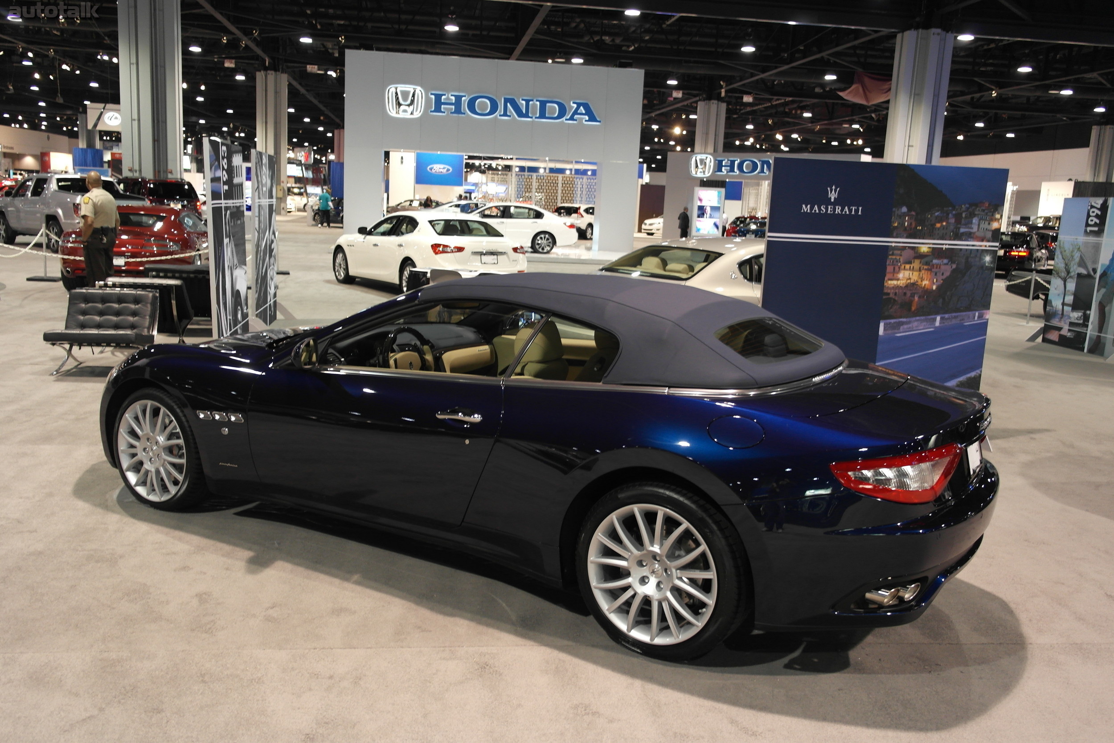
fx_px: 928
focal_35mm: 30
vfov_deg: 43.6
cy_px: 372
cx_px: 557
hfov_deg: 61.9
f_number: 3.5
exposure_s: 1/20
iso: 400
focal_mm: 20
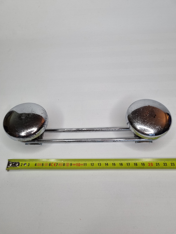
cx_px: 88
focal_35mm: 26
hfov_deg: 53.1
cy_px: 117
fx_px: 176
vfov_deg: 67.3
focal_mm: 5.4
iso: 50
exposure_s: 1/238
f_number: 1.8
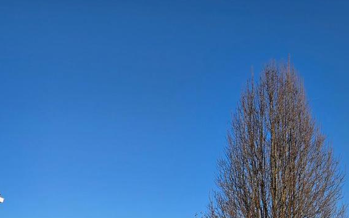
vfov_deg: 18.8
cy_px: 317
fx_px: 590
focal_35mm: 62
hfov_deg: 32.6
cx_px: 107
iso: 25
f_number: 1.8
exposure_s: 1/2586
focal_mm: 5.4
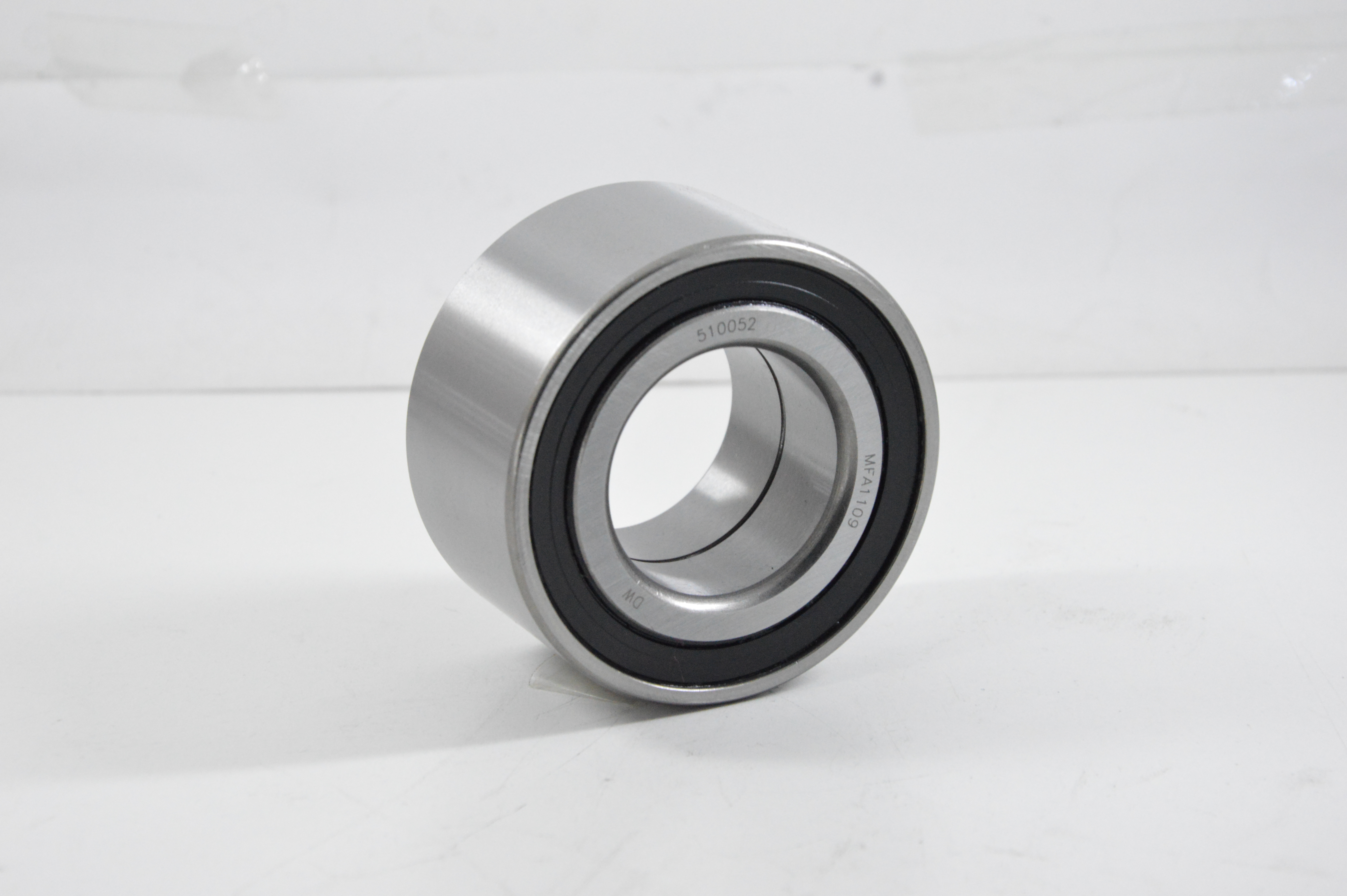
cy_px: 448
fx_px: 3925
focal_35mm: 105
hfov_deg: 19.5
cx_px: 674
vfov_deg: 13.0
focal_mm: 70
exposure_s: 1/100
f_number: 8
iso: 3200
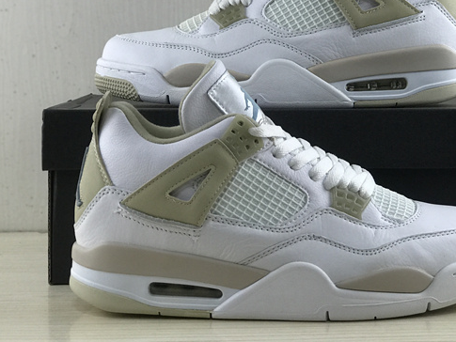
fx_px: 1146
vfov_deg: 16.9
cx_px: 293
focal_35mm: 87
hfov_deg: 22.4
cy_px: 97
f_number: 2.8
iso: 50
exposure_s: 1/50
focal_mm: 6.6
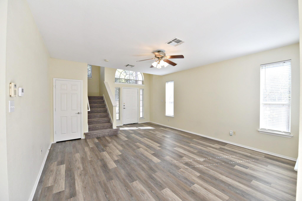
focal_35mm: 14
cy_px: 100
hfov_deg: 104.2
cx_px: 151
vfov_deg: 81.3
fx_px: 117
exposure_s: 1/125
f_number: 5.6
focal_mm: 14
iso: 400
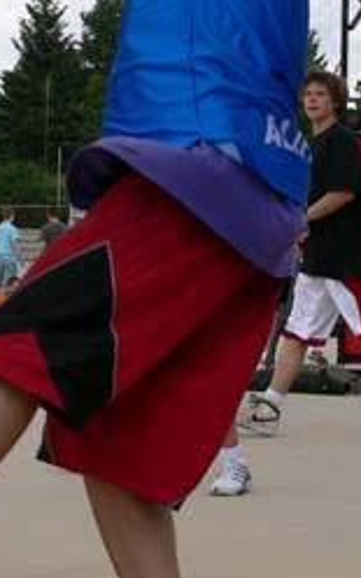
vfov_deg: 17.2
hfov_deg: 10.8
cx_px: 30
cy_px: 186
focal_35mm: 121
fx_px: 1905
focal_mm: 10.5
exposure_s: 1/500
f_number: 3.7
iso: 80
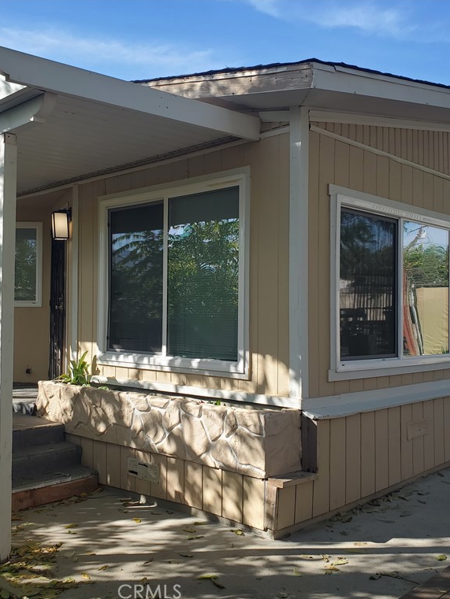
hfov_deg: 40.7
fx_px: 606
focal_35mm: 35
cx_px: 237
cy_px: 301
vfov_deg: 52.6
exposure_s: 1/723
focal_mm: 4.3
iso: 50
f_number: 2.4
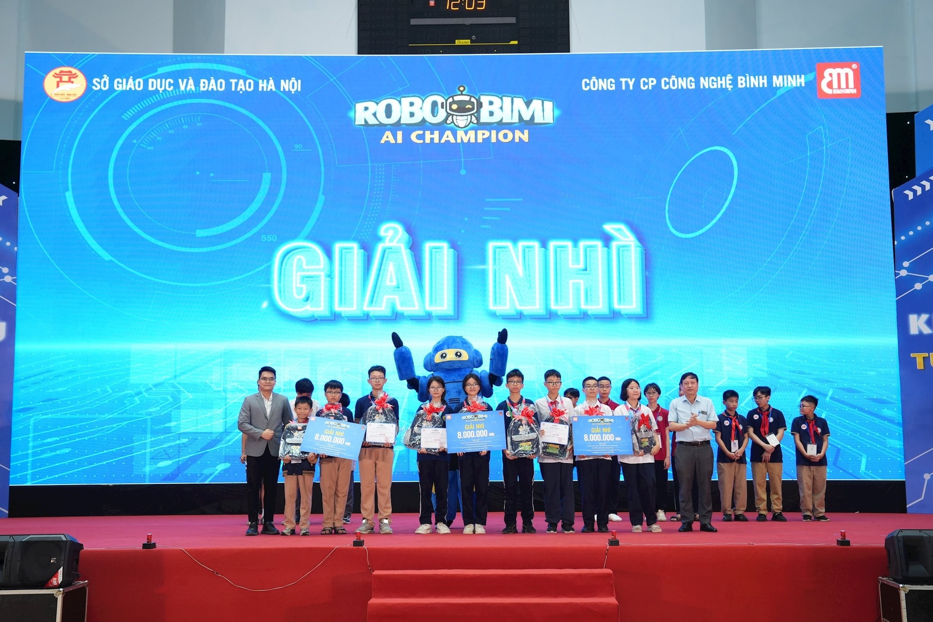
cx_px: 466
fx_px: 1088
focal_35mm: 42
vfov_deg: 31.9
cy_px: 311
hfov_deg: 46.4
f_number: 5
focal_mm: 42
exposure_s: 1/100
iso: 800
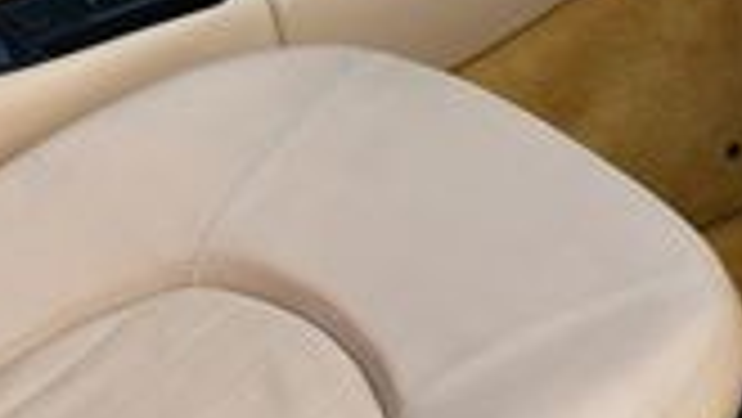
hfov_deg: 14.7
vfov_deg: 8.3
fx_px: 2874
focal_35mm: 146
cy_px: -40
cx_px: 409
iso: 280
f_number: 5.6
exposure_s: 1/250
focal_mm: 18
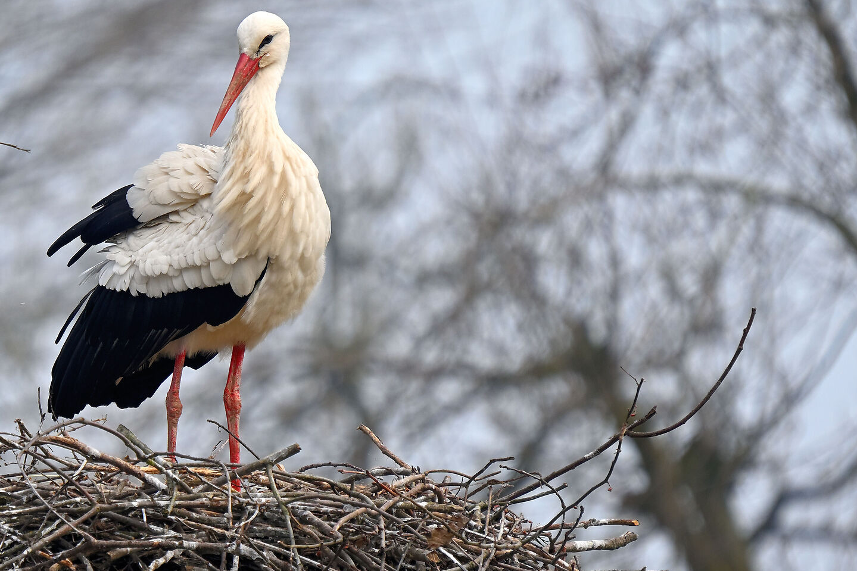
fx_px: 23825
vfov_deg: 1.4
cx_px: 181
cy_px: 269
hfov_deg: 2.1
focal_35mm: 1001
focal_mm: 400
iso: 220
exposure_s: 1/400
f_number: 6.3
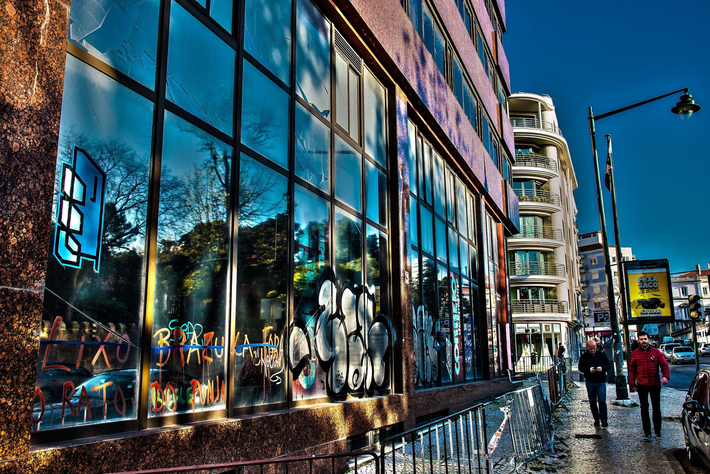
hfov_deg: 60.3
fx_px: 612
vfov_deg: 42.3
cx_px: 346
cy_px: 240
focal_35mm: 31
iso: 200
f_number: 13
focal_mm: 30
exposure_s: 1/125
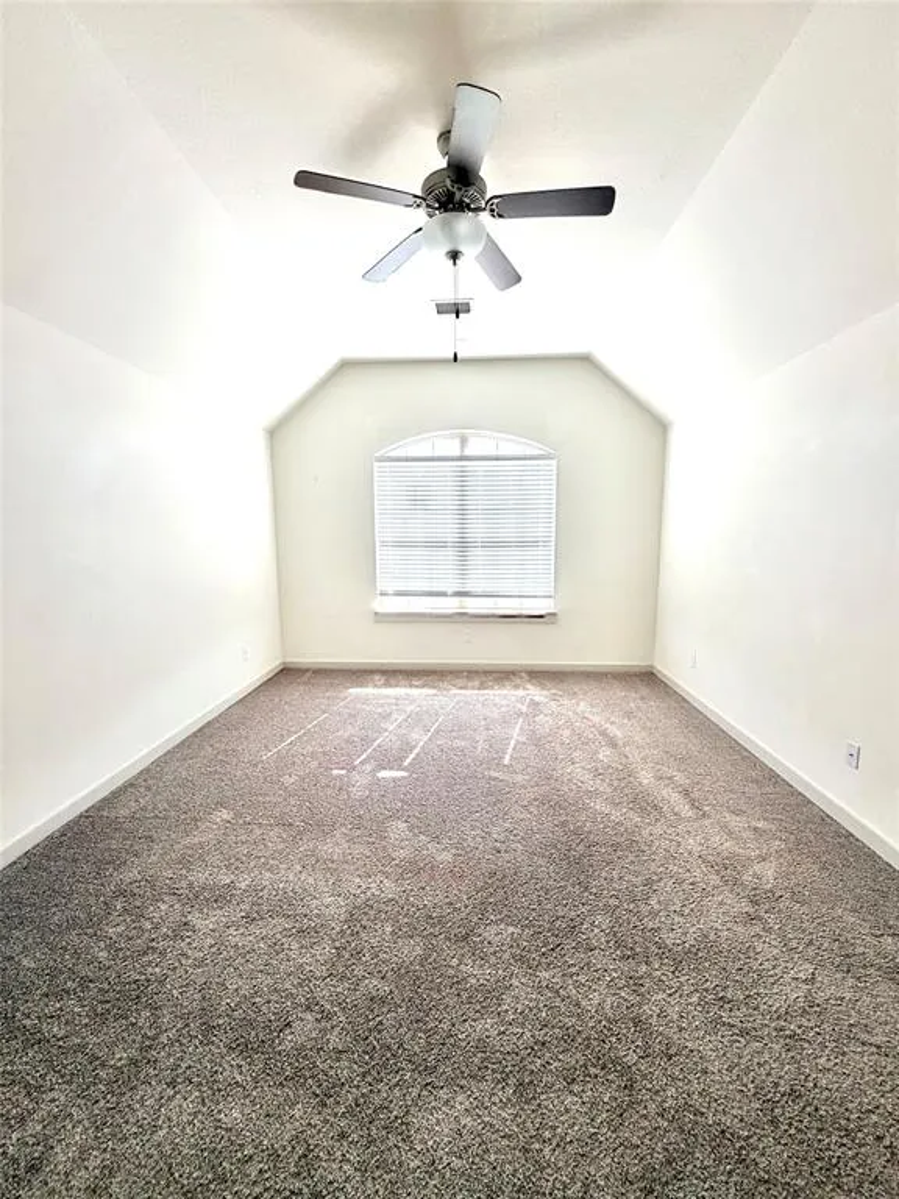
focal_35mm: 14
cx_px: 450
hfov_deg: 85.7
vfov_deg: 102.1
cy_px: 600
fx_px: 485
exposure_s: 1/121
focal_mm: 2.22
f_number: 2.2
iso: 160
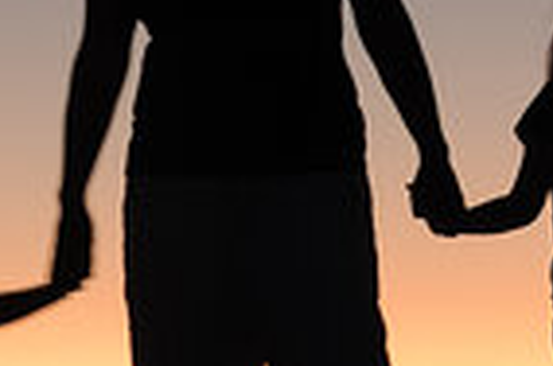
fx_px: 5196
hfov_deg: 6.1
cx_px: -97
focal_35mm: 339
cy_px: 257
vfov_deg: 4.0
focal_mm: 50
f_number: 3.5
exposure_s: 1/2.5
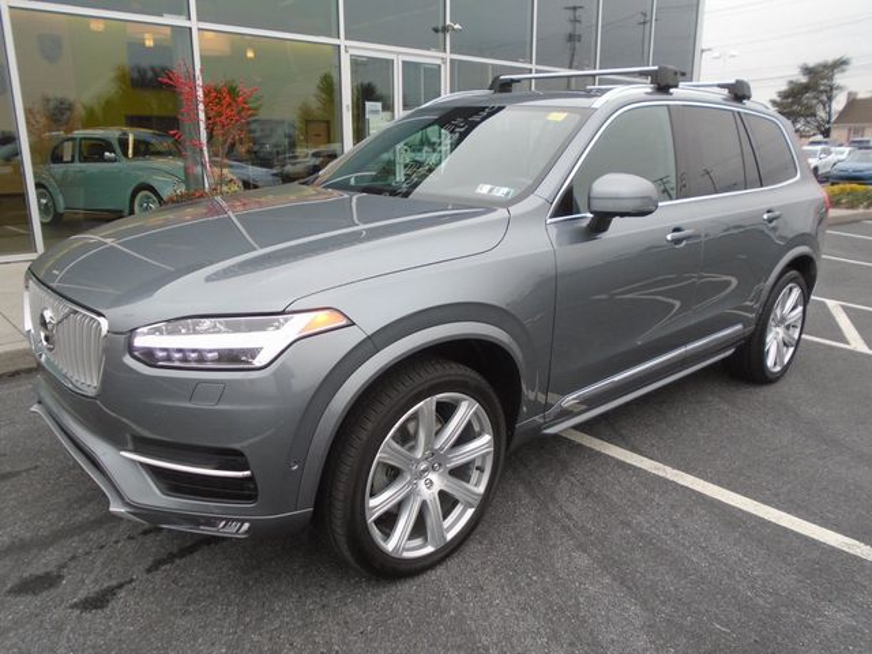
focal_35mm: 26
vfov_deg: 53.1
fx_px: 655
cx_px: 436
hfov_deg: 67.3
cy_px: 327
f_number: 3.2
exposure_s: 1/80
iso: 100
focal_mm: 4.6
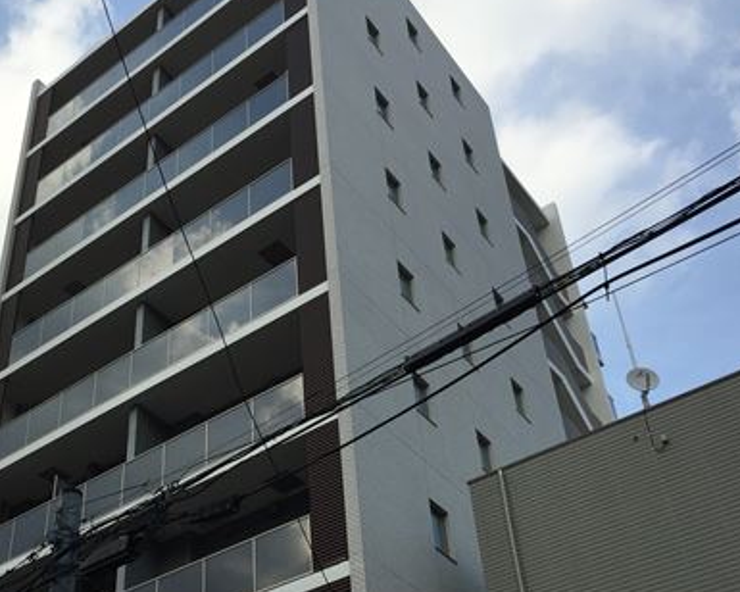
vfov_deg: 31.6
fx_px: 1029
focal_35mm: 47
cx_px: 211
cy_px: 434
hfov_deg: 38.8
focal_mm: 4.15
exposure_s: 1/1319
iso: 32
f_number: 2.2
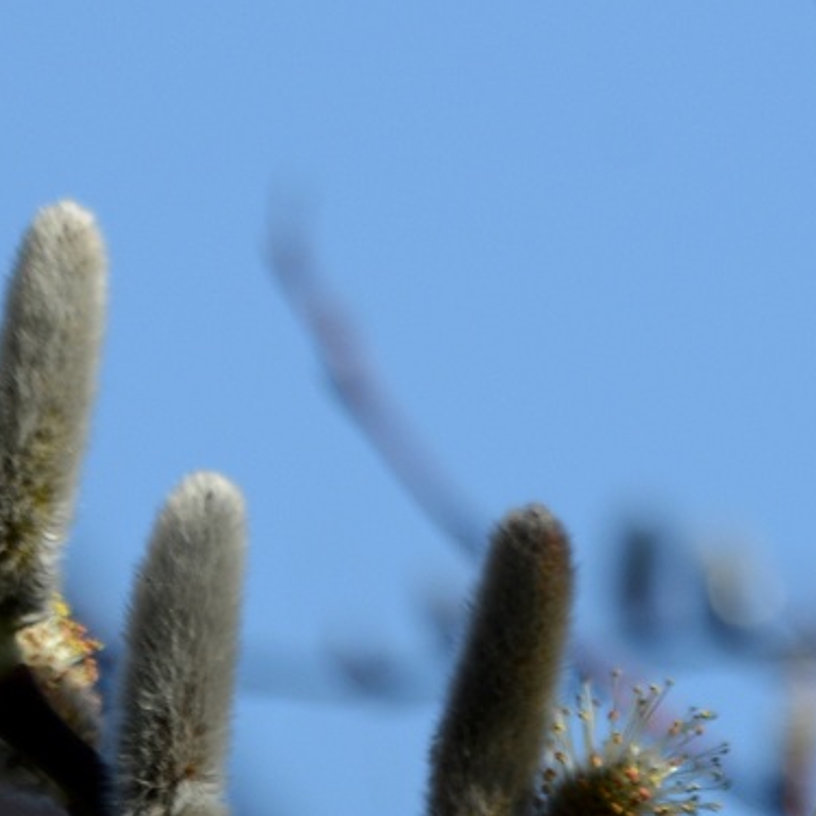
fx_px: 9281
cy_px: -928
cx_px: 1220
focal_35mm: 348
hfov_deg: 5.0
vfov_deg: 4.9
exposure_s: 1/500
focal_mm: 85
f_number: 4.5
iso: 100
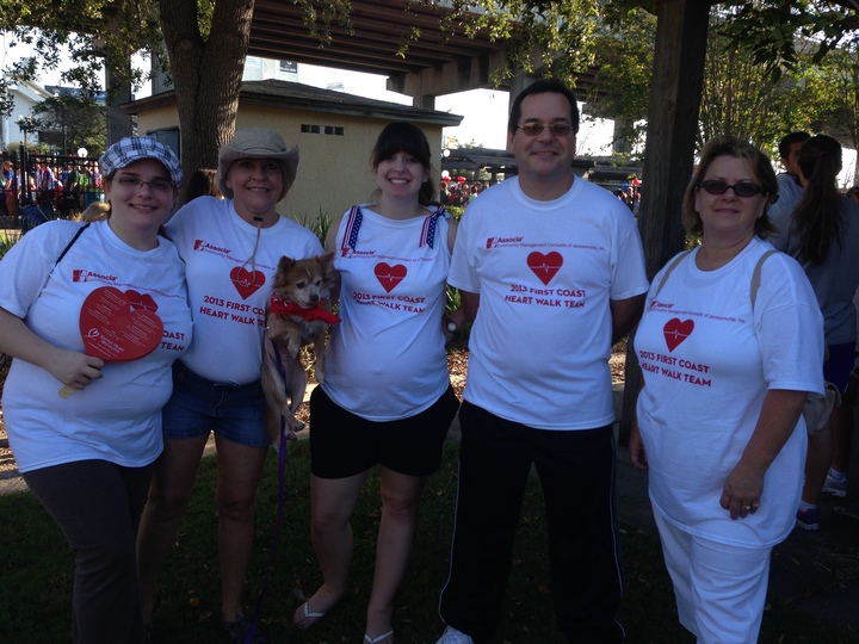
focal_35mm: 33
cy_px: 322
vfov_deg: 42.9
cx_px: 430
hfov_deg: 55.4
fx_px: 819
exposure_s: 1/314
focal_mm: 4.12
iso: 50
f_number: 2.4
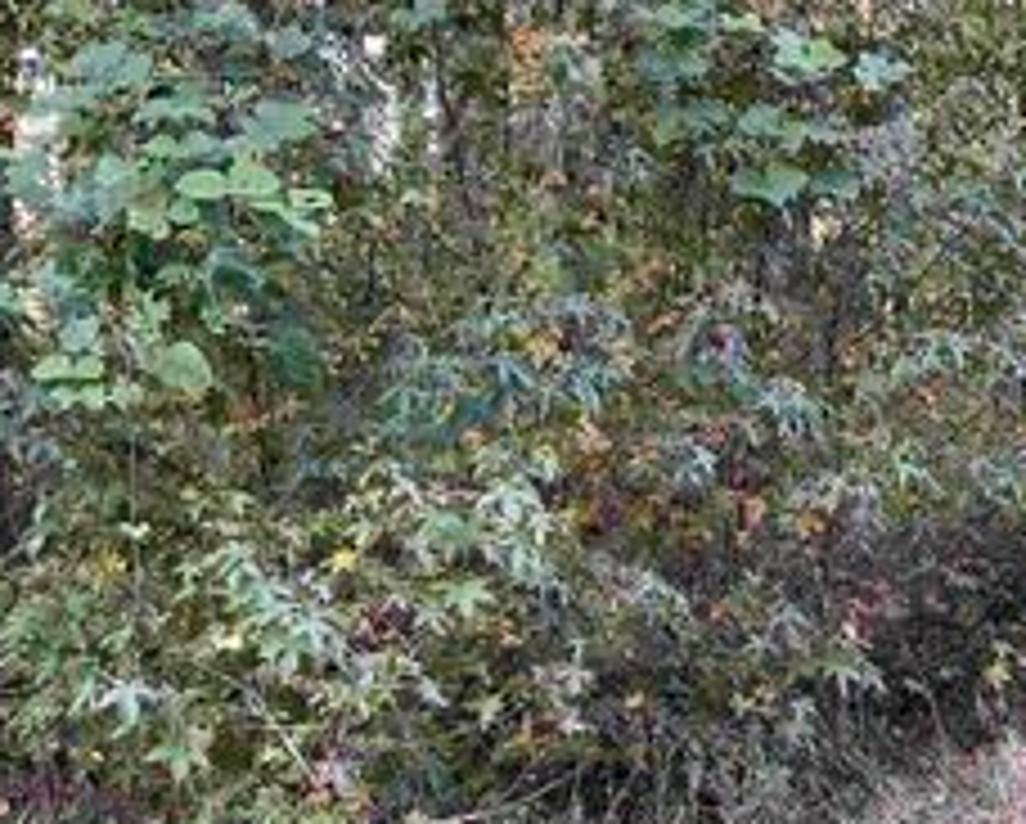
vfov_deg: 24.5
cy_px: 583
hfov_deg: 29.6
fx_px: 1885
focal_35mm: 62
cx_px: 846
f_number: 1.8
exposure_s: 1/122
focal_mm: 3
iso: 50
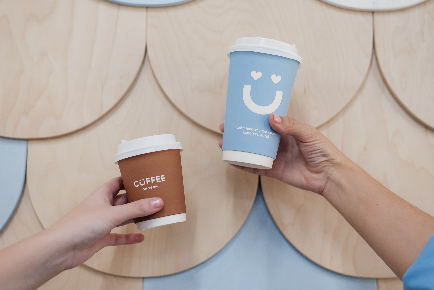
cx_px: 223
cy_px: 131
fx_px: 675
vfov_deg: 24.2
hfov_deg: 35.6
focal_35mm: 56
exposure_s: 1/400
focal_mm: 50
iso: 1600
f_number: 2.5
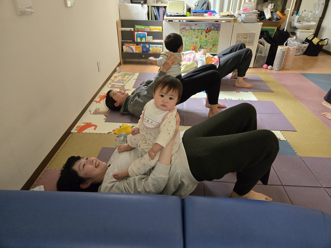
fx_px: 220
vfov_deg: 58.9
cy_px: 124
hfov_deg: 73.9
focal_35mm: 23
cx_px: 166
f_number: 1.8
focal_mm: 5.4
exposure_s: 1/100
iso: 1250
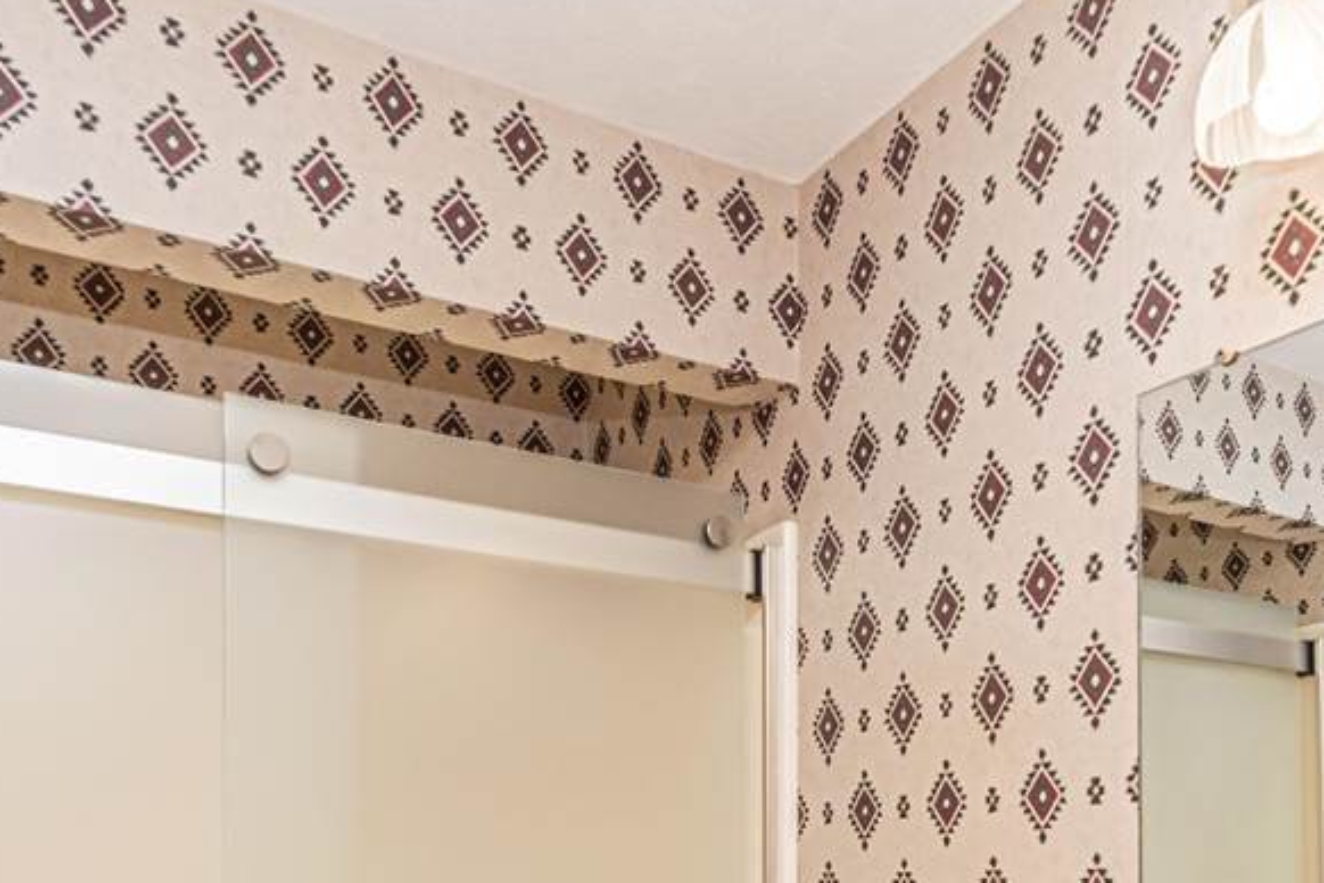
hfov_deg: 57.0
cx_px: 748
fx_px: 1214
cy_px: 870
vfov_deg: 36.2
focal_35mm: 33
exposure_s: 1/60
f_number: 11
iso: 400
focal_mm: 10
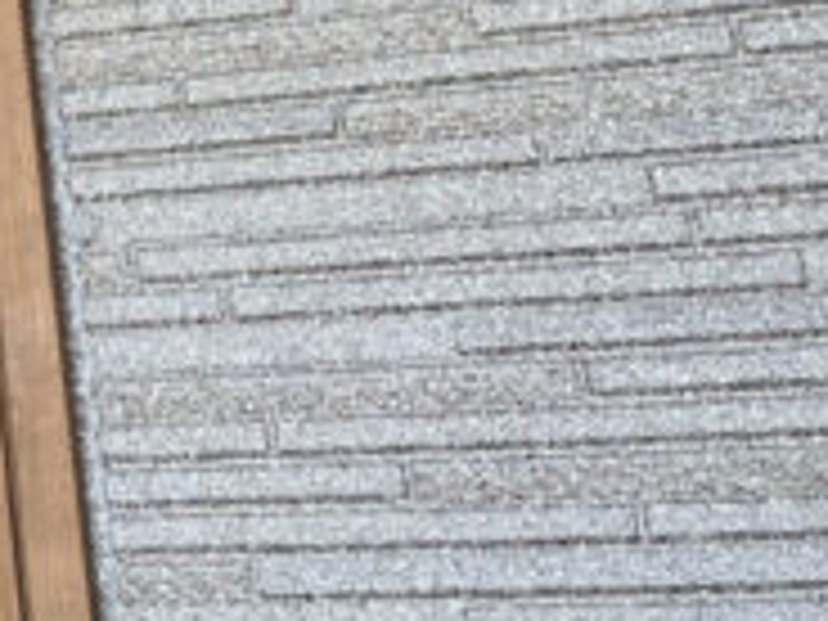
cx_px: -594
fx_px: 2440
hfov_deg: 16.6
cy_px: -369
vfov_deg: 13.5
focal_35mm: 102
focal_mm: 5.1
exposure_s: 1/122
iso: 64
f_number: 1.6
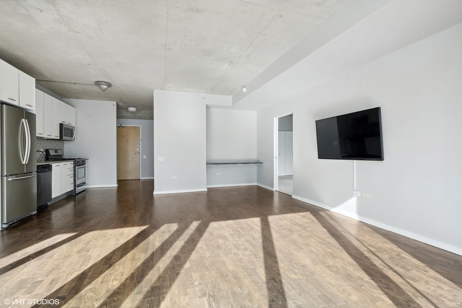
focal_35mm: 16
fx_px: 205
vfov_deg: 73.7
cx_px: 231
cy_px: 154
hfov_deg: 96.7
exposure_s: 1/20
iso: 320
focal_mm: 16
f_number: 7.1
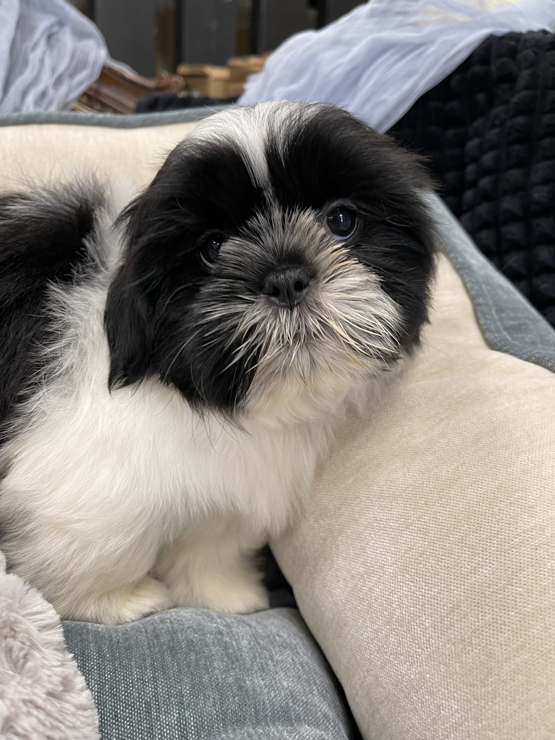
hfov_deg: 54.9
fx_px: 534
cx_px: 278
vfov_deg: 69.4
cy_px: 370
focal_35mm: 25
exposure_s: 1/60
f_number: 1.6
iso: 100
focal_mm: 5.1
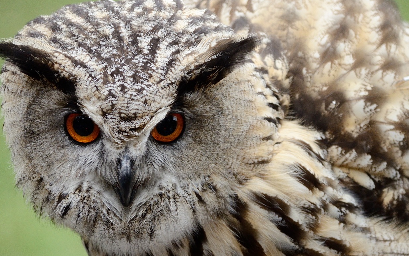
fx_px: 4481
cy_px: 134
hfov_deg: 5.2
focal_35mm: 402
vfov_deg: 3.3
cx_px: 217
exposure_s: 1/1000
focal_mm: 200
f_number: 5
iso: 800
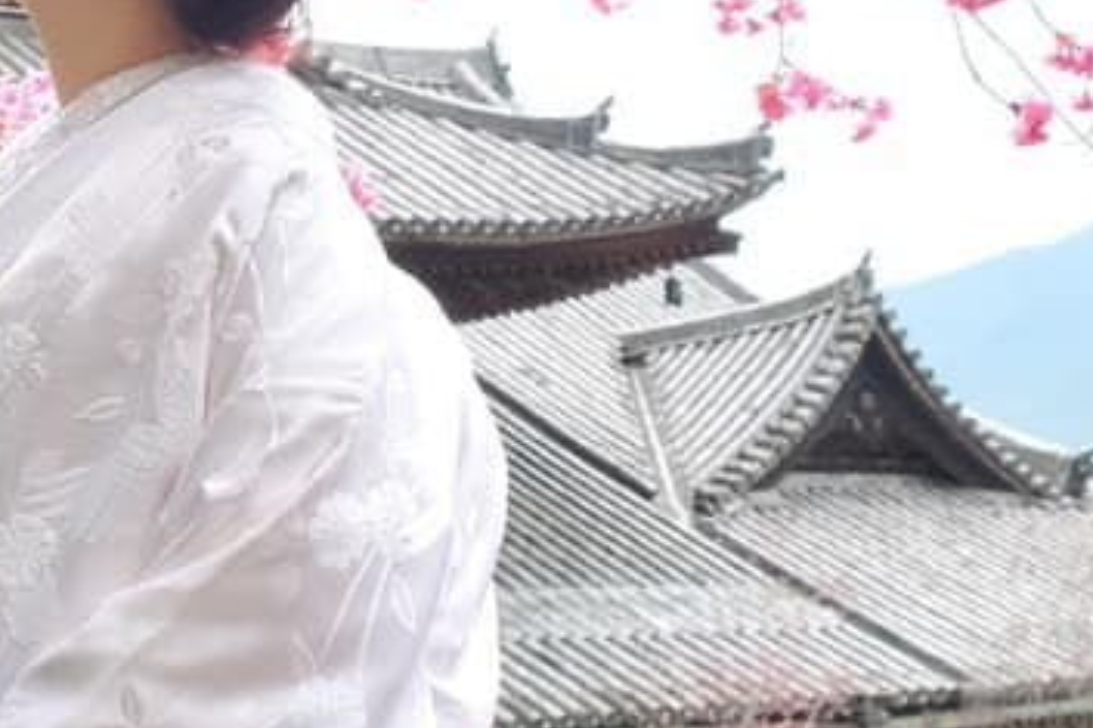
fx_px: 2974
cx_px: 115
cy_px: -28
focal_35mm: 98
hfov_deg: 20.4
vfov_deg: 13.7
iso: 1600
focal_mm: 16
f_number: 6.4
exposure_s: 1/200
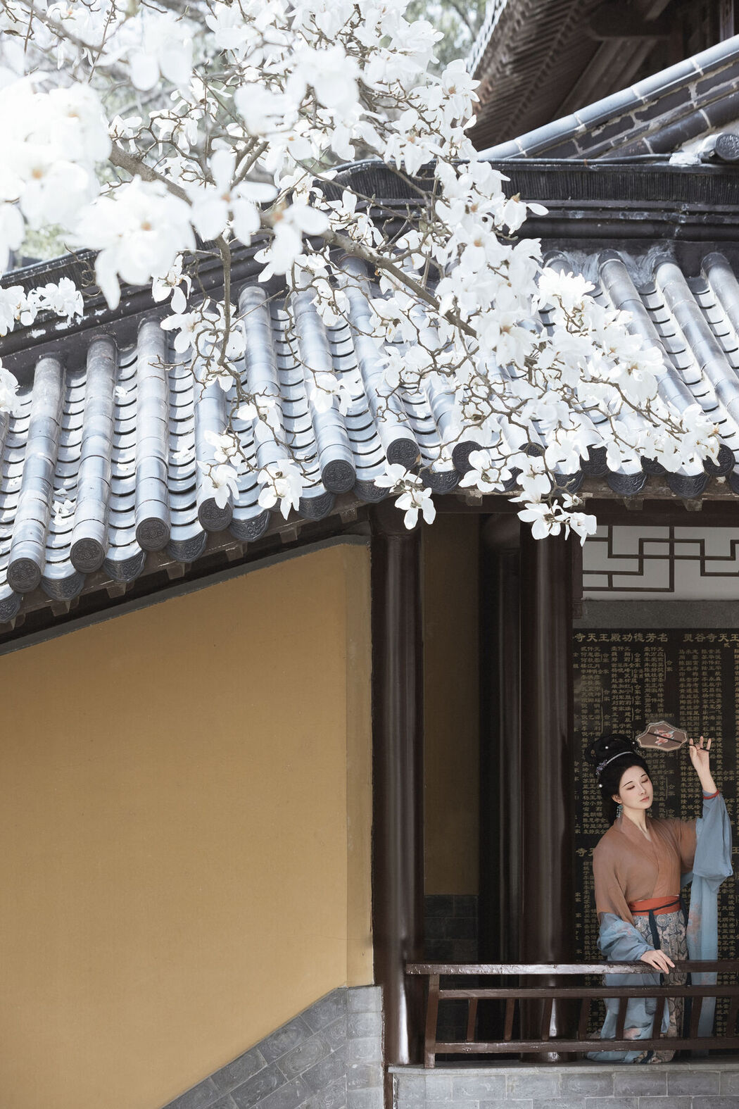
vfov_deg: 20.8
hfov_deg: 14.0
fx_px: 3017
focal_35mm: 98
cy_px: 554
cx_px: 370
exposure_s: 1/160
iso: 160
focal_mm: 98
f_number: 5
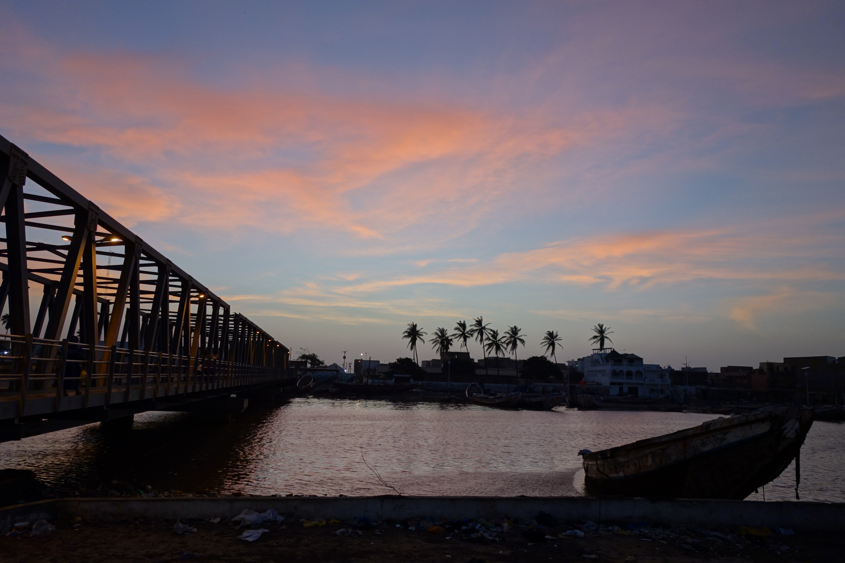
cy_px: 282
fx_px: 657
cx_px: 422
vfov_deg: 46.4
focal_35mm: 28
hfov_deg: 65.5
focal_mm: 10.4
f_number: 2.5
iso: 125
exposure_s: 1/100
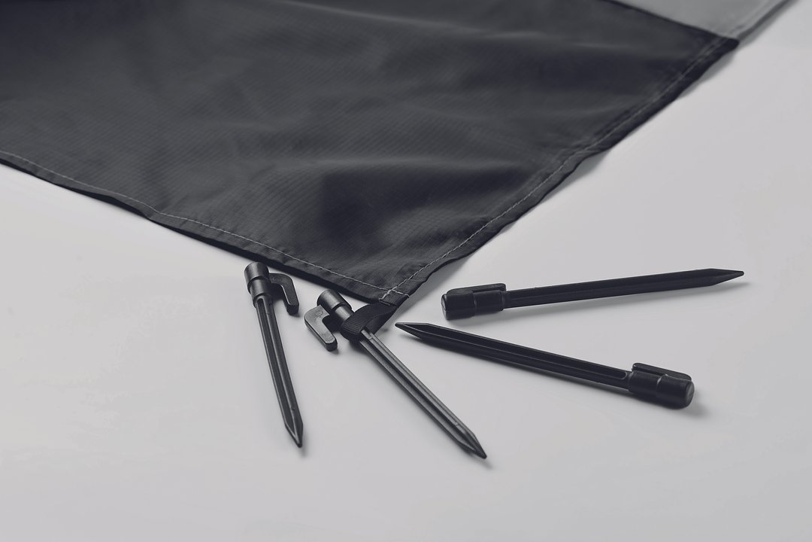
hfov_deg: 19.5
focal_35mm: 105
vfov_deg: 13.0
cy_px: 271
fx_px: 2368
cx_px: 406
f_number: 13
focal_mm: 105
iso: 80
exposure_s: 1/160
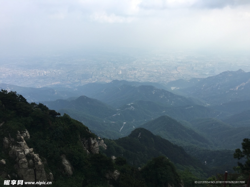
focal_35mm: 29
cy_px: 94
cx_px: 125
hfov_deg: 61.7
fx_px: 209
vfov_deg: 48.2
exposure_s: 1/999
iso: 25
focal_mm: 4.15
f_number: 2.2
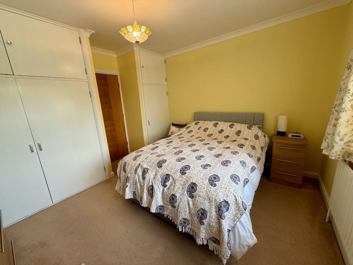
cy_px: 132
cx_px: 176
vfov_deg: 85.7
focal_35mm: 14
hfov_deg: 102.1
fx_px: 143
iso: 80
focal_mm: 2.22
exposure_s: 1/100
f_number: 2.2
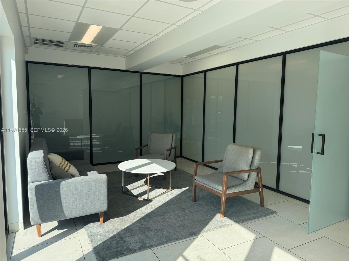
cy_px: 130
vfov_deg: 56.8
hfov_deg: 71.6
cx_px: 174
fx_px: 242
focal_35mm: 24
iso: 80
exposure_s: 1/1238
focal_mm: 6.76
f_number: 1.78
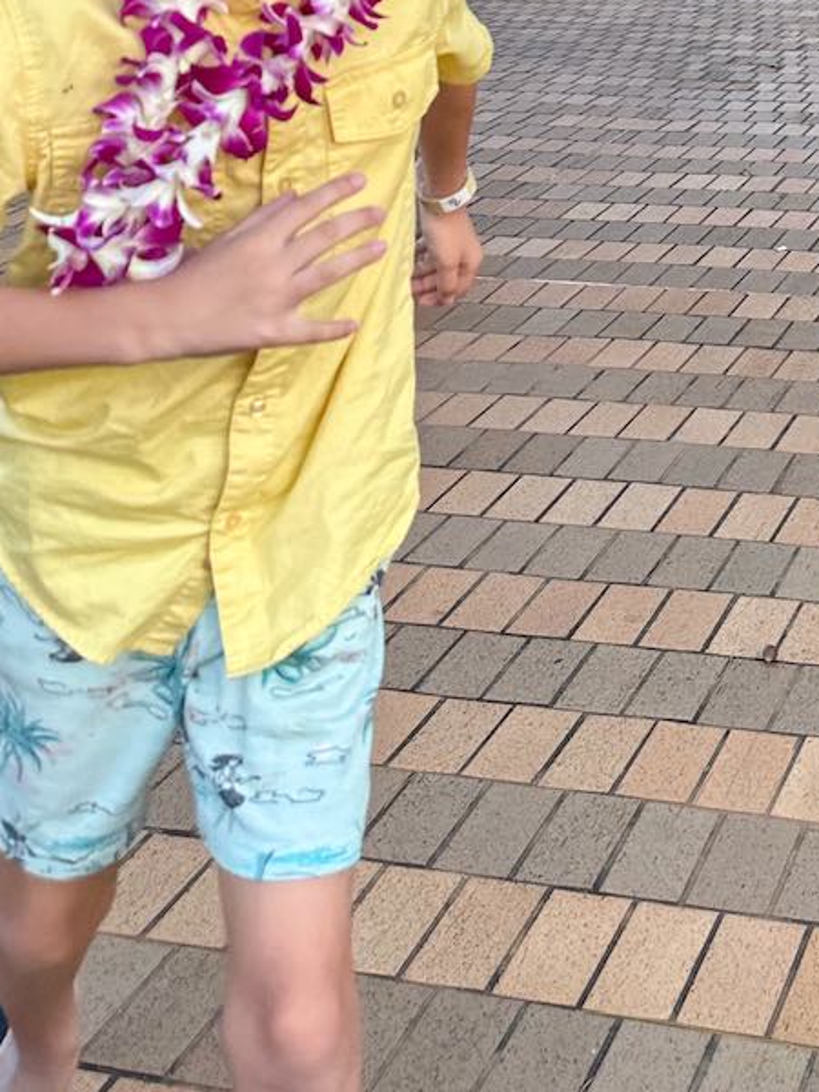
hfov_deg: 22.4
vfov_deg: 26.8
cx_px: 743
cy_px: -218
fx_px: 2019
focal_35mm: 64
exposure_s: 1/400
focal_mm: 6.86
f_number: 1.8
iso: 80
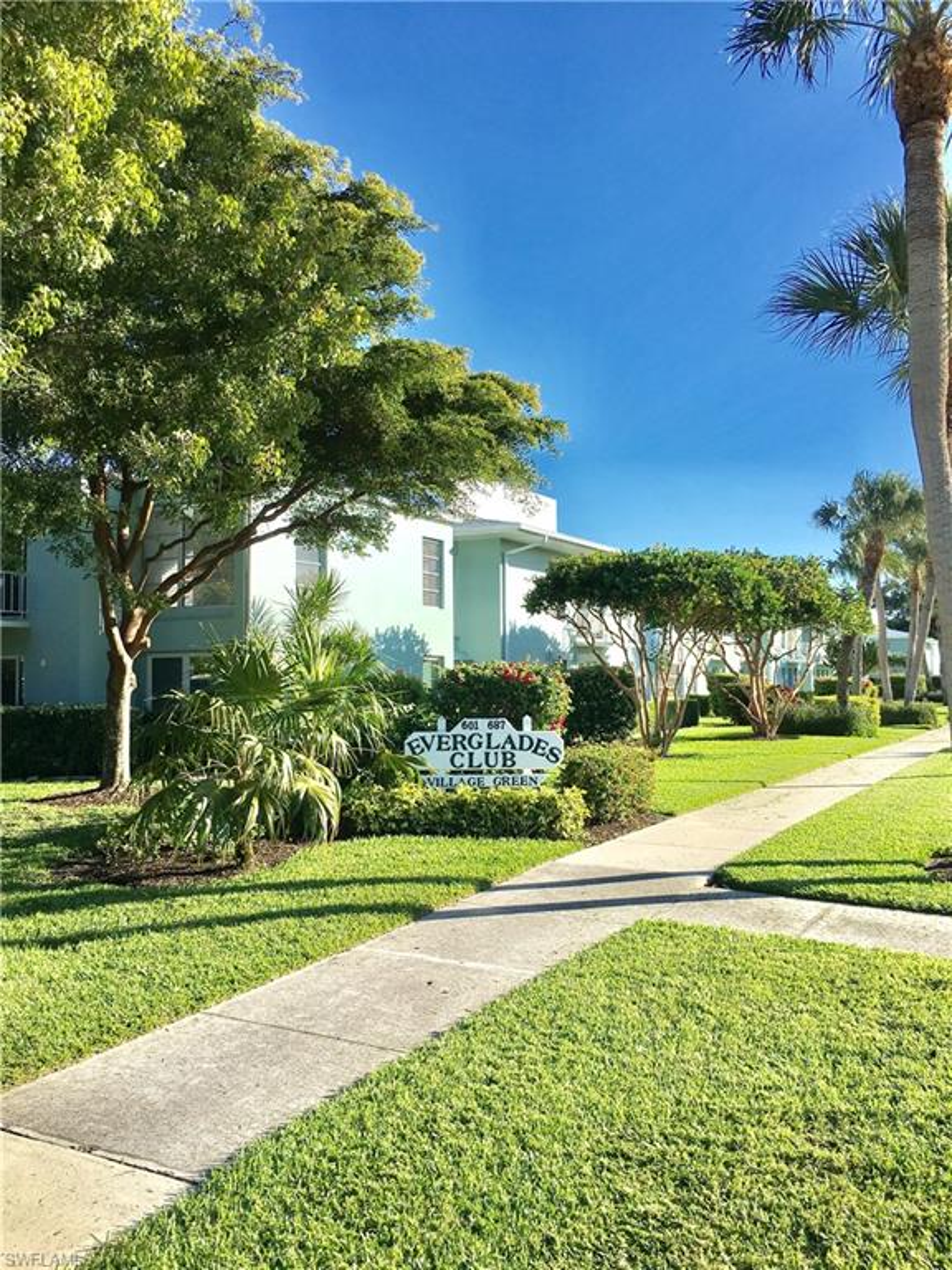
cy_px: 635
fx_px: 1063
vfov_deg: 61.7
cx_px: 476
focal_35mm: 29
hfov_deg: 48.2
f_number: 2.2
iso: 25
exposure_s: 1/1099
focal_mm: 4.15
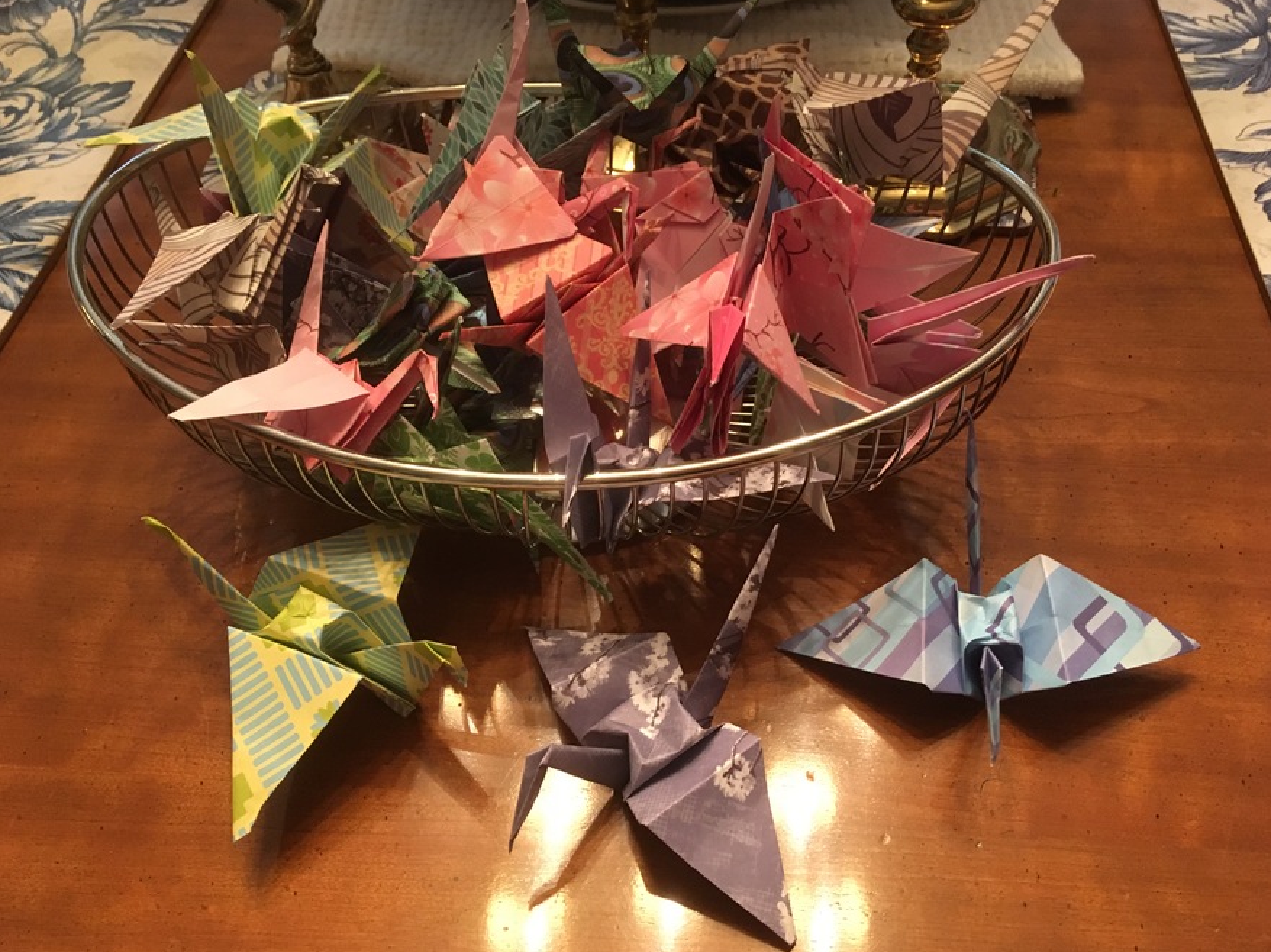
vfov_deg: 46.8
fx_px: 1101
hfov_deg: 60.0
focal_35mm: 30
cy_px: 488
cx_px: 633
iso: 200
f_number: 2.2
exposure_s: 1/15
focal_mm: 4.15
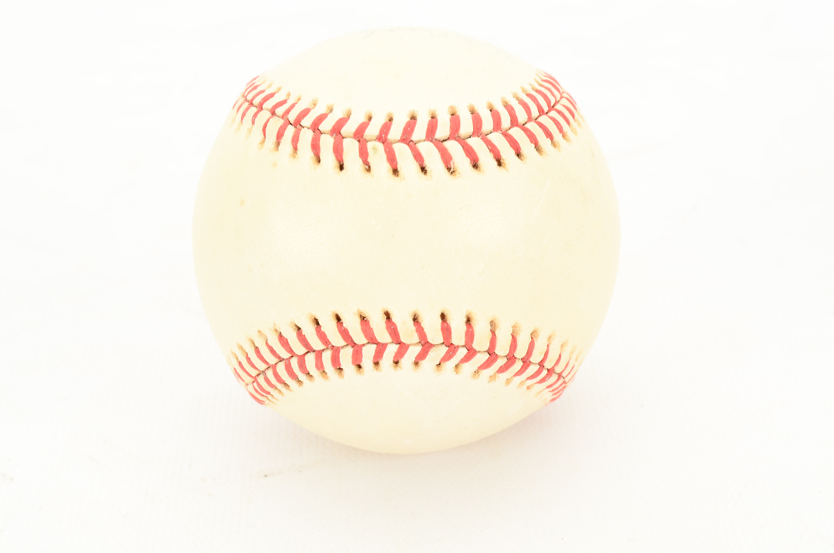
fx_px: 1907
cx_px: 417
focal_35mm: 82
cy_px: 276
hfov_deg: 24.7
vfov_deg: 16.5
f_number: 13
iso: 320
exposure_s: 1/80
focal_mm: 55
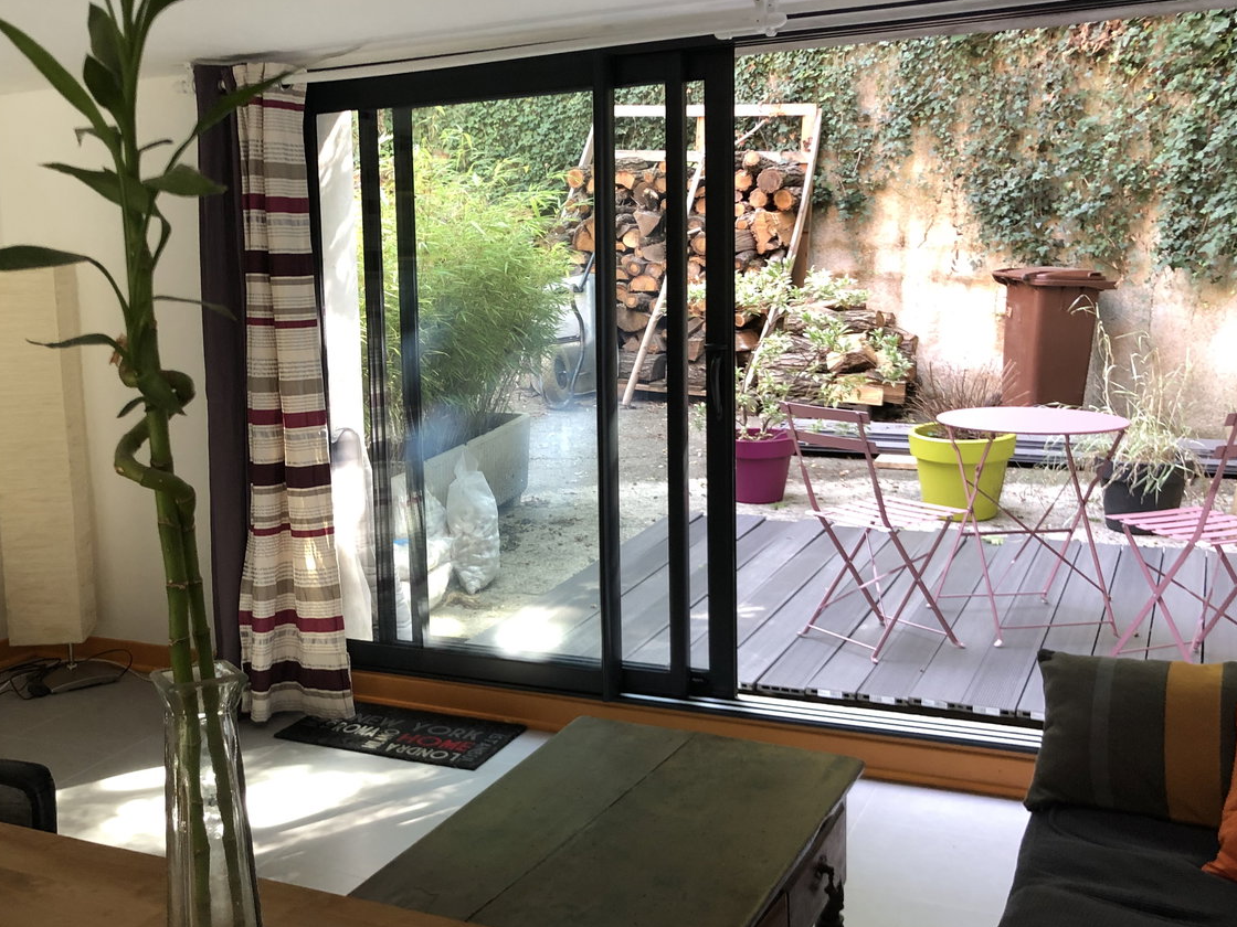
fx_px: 1429
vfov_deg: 36.0
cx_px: 362
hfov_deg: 45.7
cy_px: 479
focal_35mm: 40
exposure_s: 1/17
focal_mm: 3.99
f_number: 1.8
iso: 40
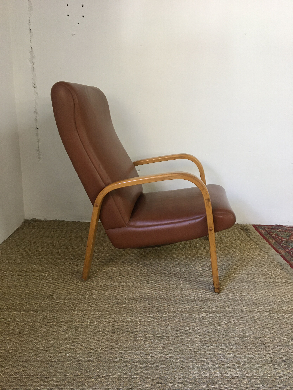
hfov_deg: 48.2
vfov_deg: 61.7
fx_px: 327
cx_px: 146
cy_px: 195
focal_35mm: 29
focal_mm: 4.15
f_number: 2.2
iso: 160
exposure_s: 1/33
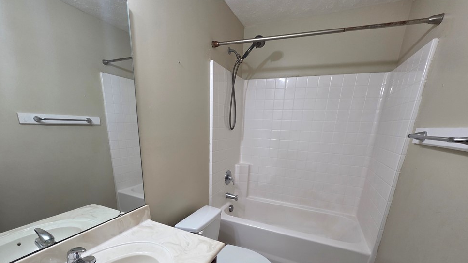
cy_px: 184
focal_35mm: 15
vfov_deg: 67.7
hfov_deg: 103.0
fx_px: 186
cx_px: 231
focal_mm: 2.2
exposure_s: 1/120
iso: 200
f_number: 1.9
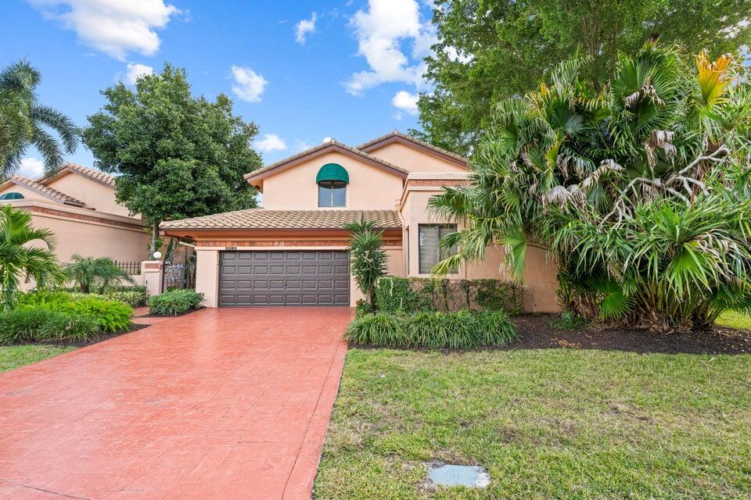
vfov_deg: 72.1
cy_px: 250
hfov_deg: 95.0
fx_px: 344
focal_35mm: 16
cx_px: 376
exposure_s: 1/30
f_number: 8
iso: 200
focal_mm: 16.5
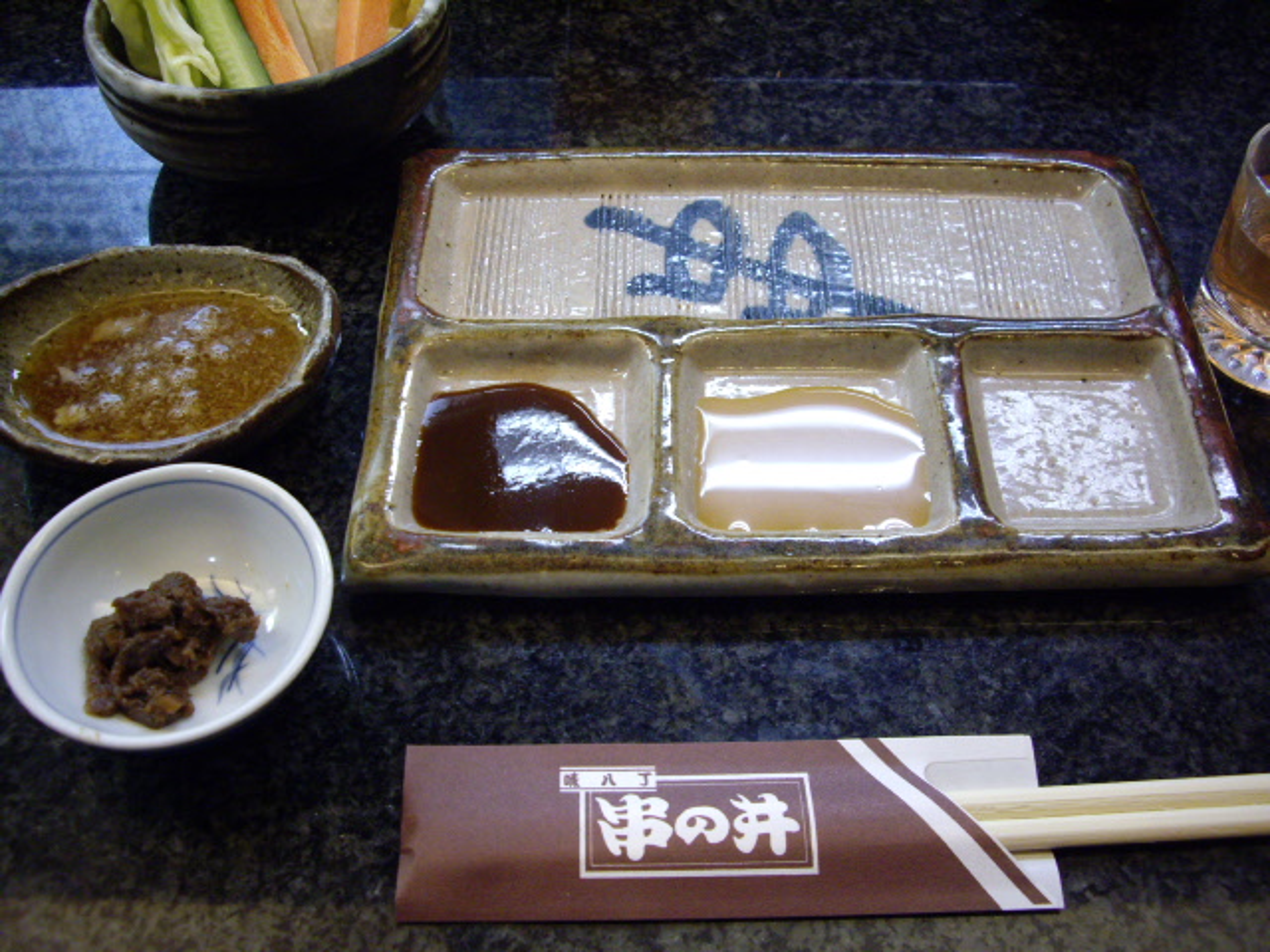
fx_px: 1394
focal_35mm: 38
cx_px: 635
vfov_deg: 37.7
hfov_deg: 49.0
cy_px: 476
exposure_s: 1/40
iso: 400
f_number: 2.8
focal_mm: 7.9
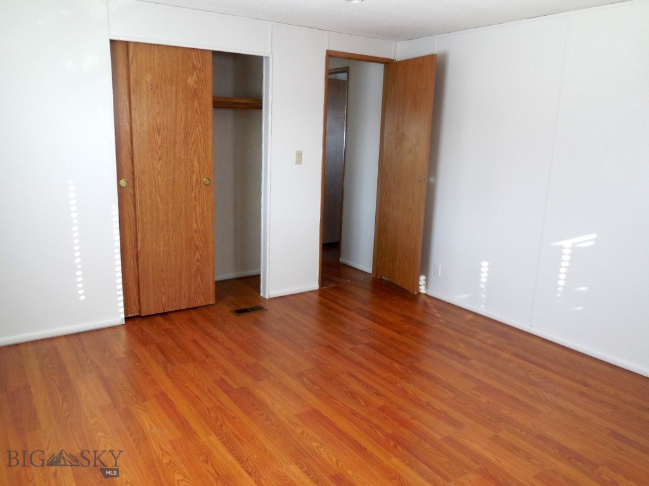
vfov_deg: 54.9
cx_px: 324
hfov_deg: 69.4
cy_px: 243
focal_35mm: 25
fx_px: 469
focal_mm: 4.5
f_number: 3.1
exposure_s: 1/30
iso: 125
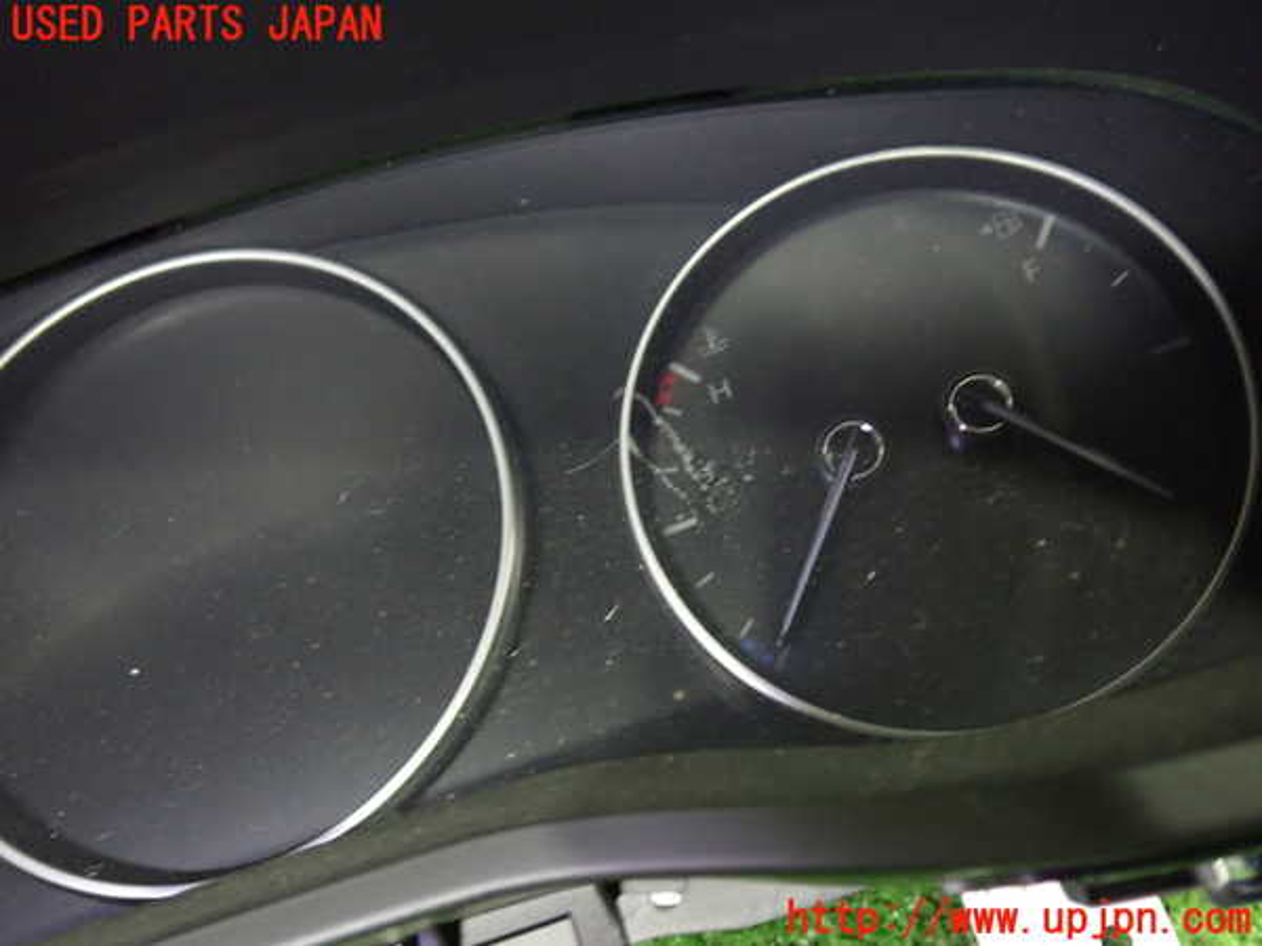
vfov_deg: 46.8
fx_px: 1094
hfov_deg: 60.0
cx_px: 631
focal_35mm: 30
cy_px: 473
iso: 800
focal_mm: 5.4
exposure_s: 1/13
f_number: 2.3
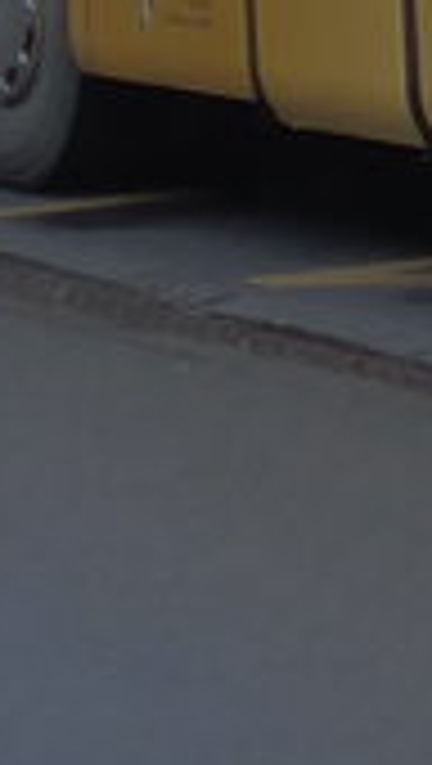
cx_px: 1629
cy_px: -896
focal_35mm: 315
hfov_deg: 3.7
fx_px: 6396
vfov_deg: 6.6
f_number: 2.6
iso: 160
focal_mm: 8.4
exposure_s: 1/640
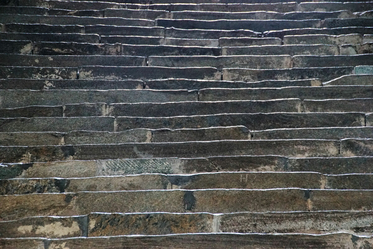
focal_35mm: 165
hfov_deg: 12.5
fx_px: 1709
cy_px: 124
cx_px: 186
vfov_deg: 8.3
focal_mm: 110
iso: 3200
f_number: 5.6
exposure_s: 1/50
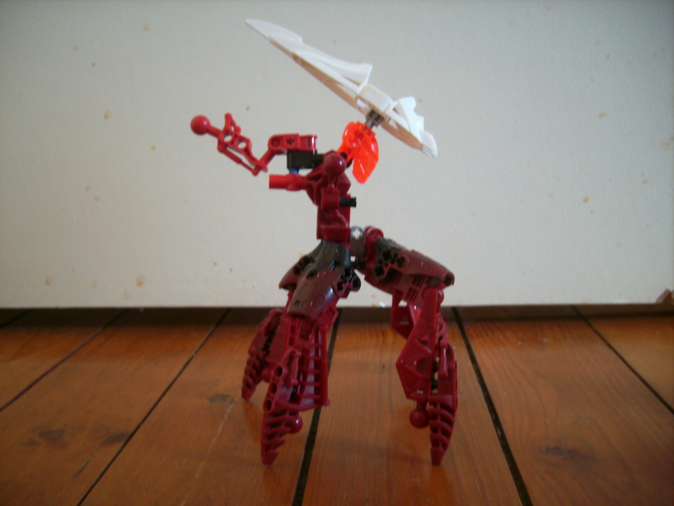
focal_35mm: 32
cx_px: 337
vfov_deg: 44.2
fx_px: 623
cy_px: 253
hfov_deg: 56.8
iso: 50
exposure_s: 1/2
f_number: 2.8
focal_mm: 5.99
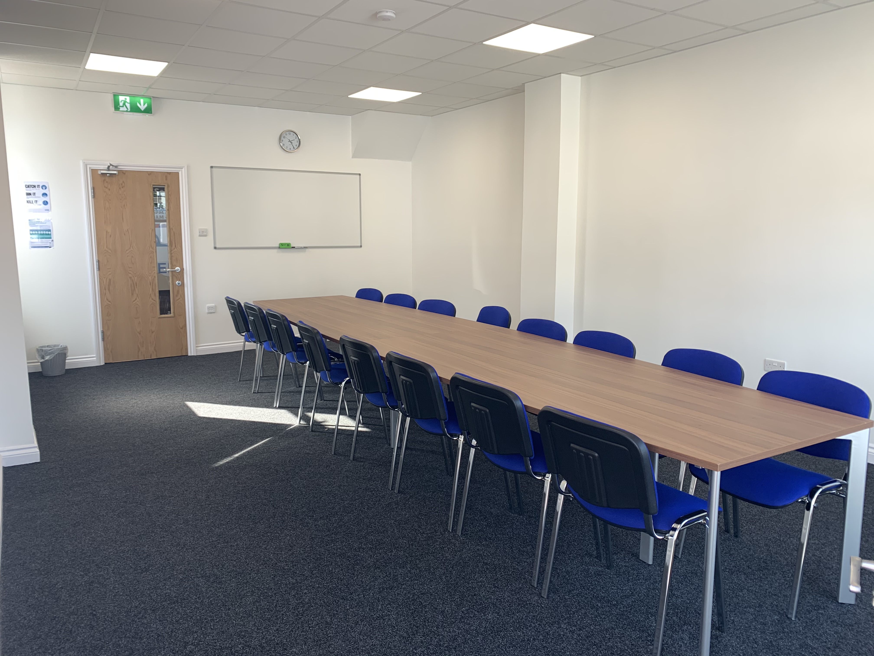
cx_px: 437
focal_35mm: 26
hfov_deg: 67.3
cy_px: 328
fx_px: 656
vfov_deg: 53.1
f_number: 1.8
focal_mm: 4.25
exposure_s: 1/100
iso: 25
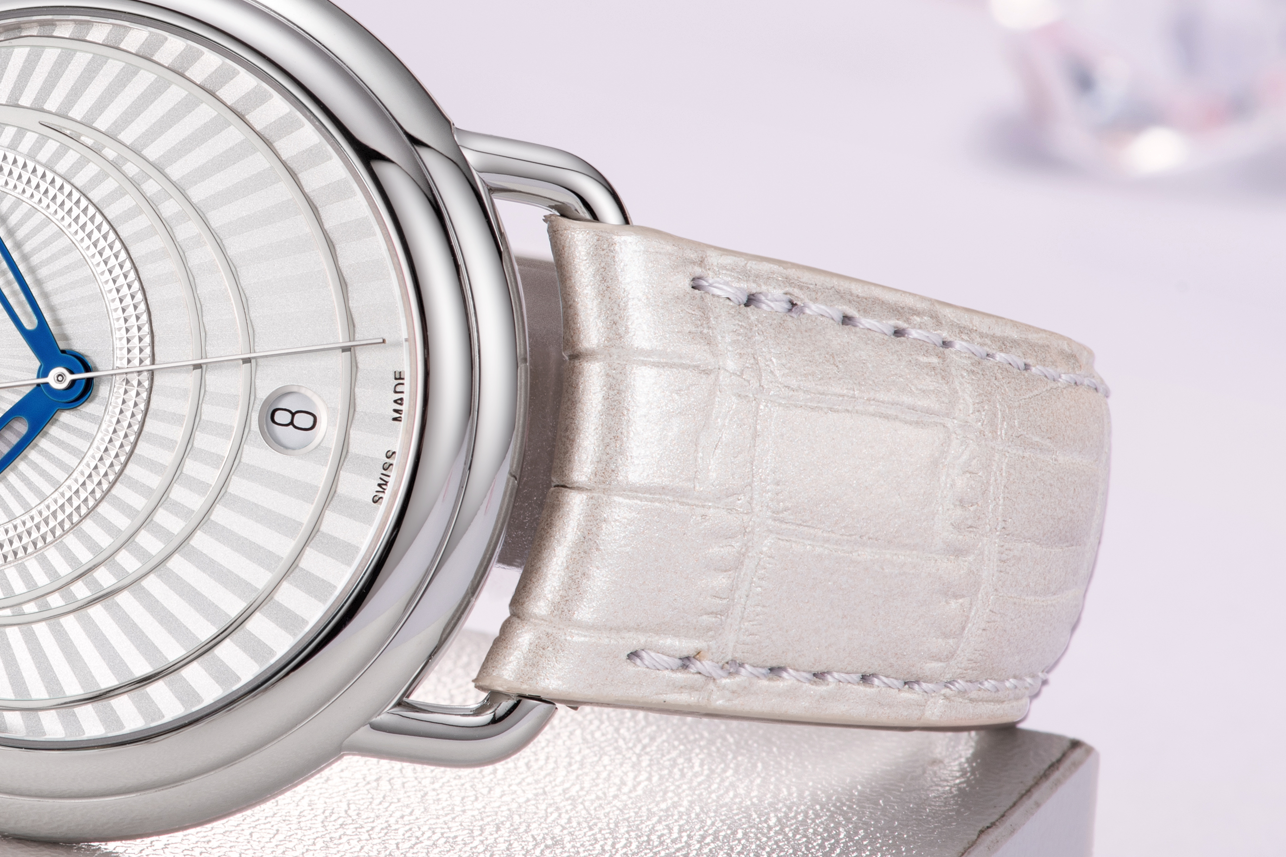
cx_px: 70
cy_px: 264
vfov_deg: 5.1
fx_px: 9679
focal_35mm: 271
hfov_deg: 7.6
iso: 50
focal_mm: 105
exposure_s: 1/100
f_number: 18
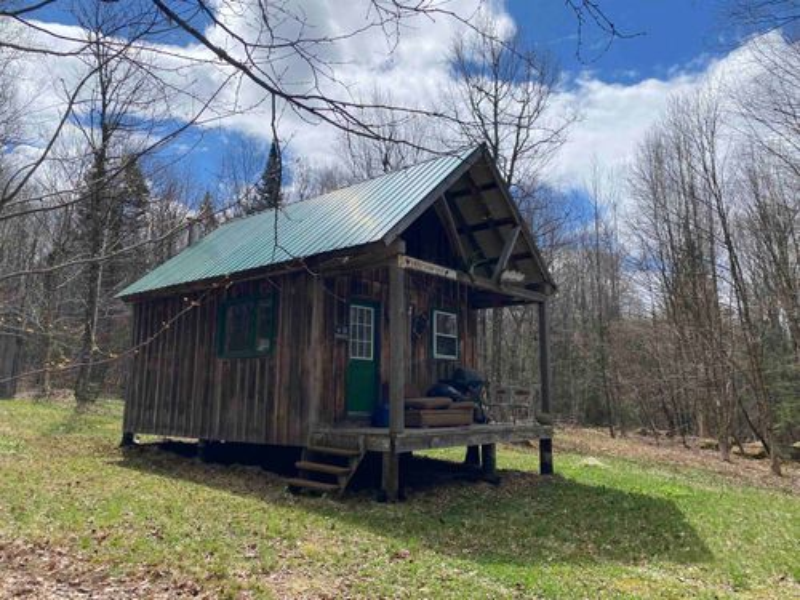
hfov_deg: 67.3
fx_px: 601
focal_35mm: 26
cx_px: 400
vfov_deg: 53.1
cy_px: 300
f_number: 1.8
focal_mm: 4.25
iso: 32
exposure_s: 1/5025
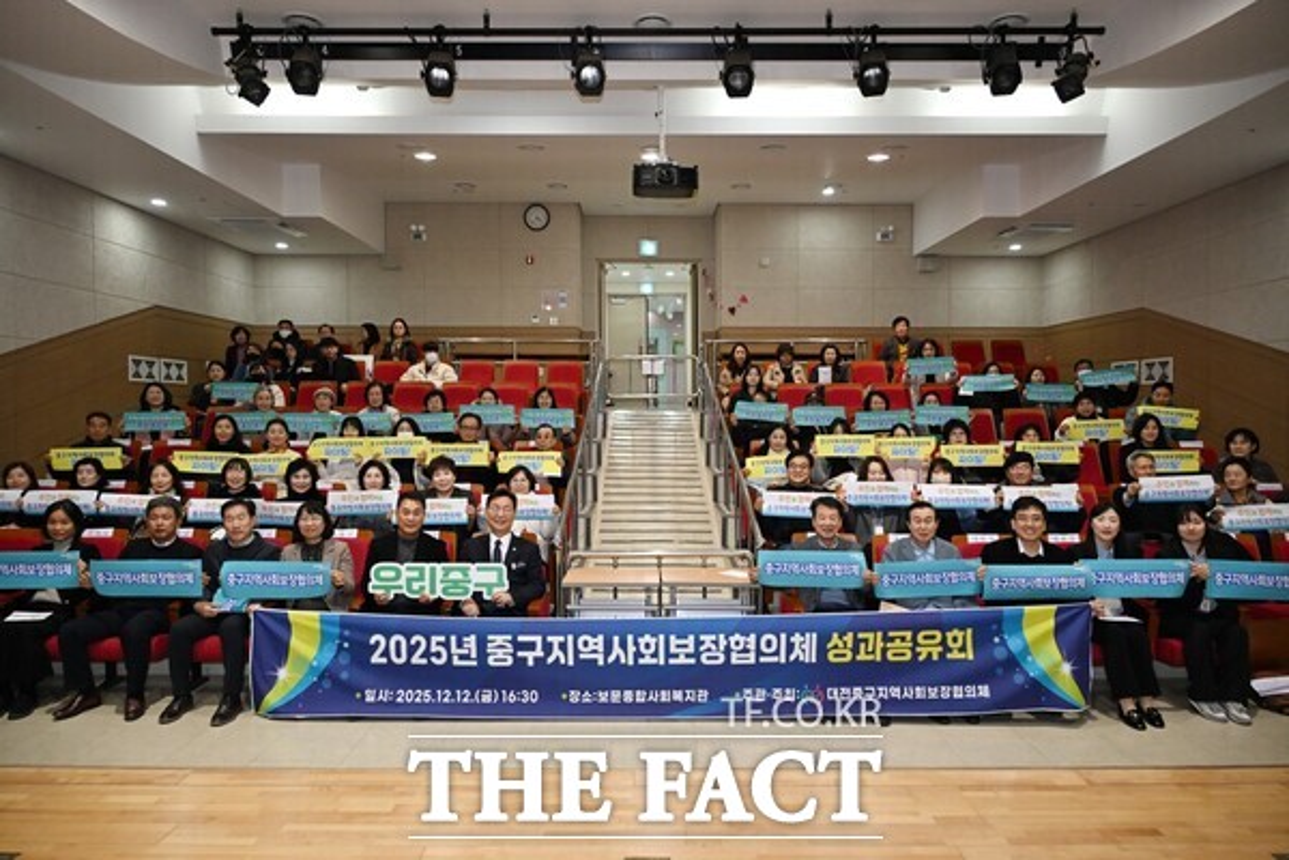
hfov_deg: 73.7
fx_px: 859
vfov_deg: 53.1
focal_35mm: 24
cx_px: 644
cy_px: 430
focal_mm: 24
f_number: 5
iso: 2500
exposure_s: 1/160
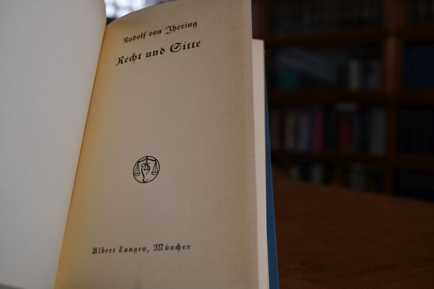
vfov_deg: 36.9
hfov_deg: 53.1
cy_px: 144
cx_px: 217
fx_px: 434
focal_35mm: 36
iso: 400
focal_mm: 24
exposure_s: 1/250
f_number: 3.8
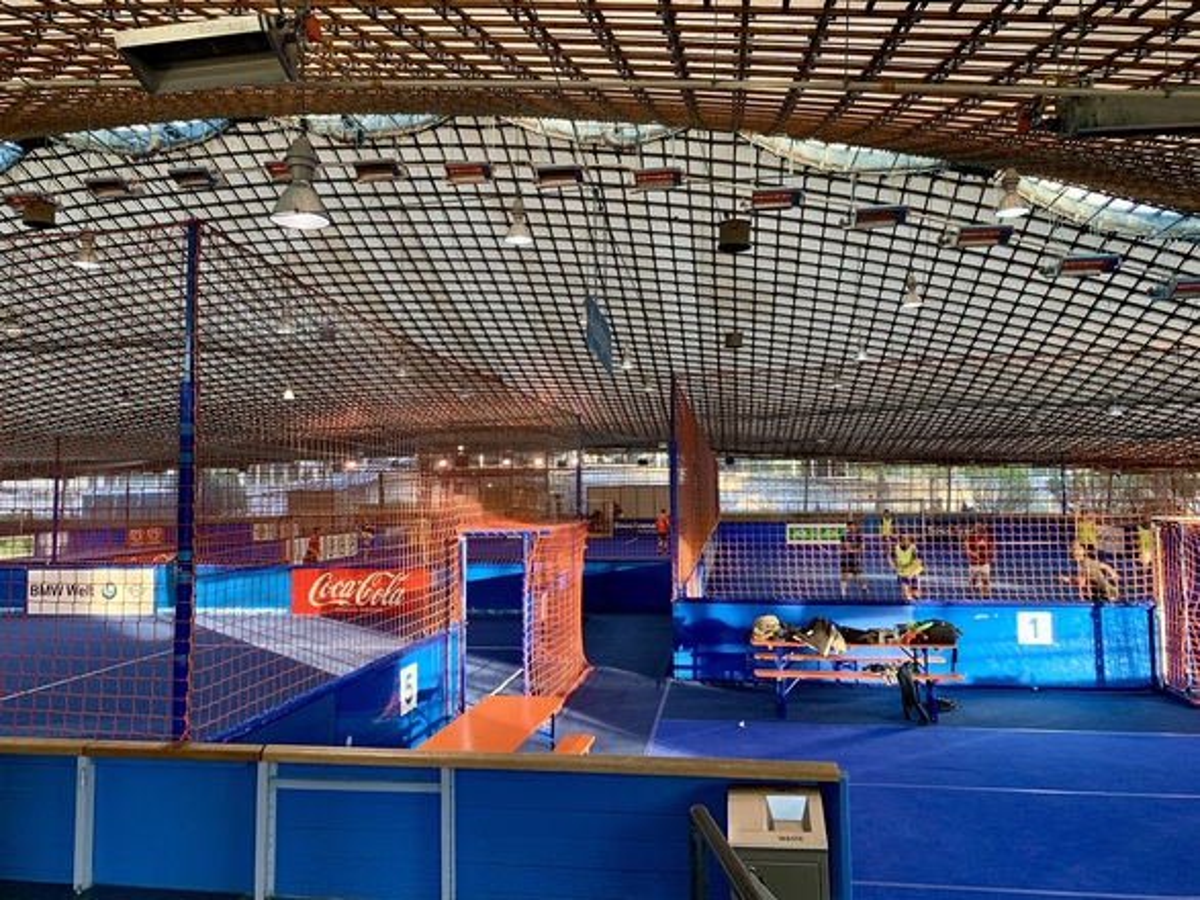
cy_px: 450
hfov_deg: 67.3
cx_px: 600
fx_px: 901
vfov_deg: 53.0
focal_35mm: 26
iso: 100
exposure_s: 1/50
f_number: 1.8
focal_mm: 4.25
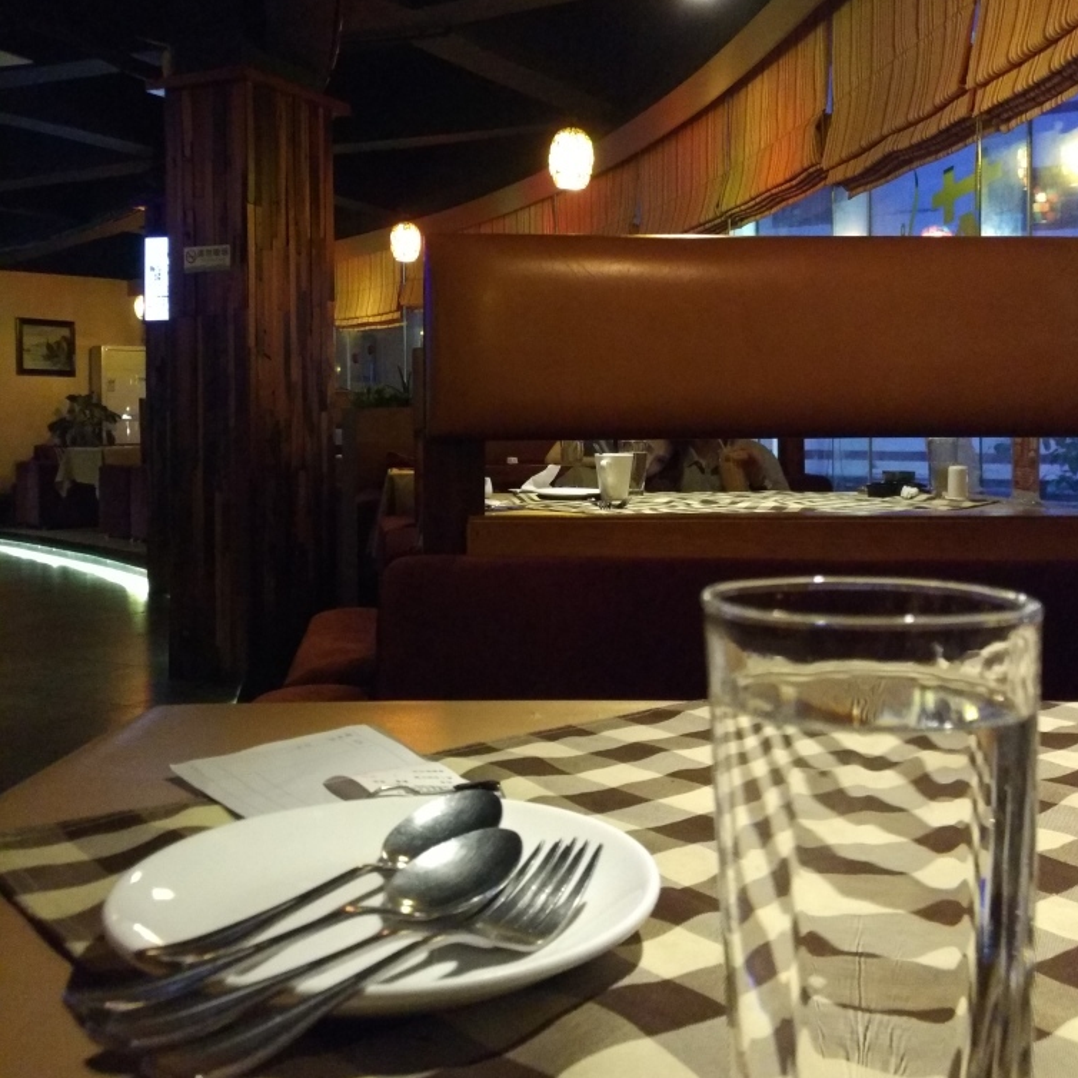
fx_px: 1268
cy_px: 437
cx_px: 546
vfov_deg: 45.8
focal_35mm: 36
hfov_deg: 46.0
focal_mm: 4.12
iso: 1880
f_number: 2
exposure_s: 1/12
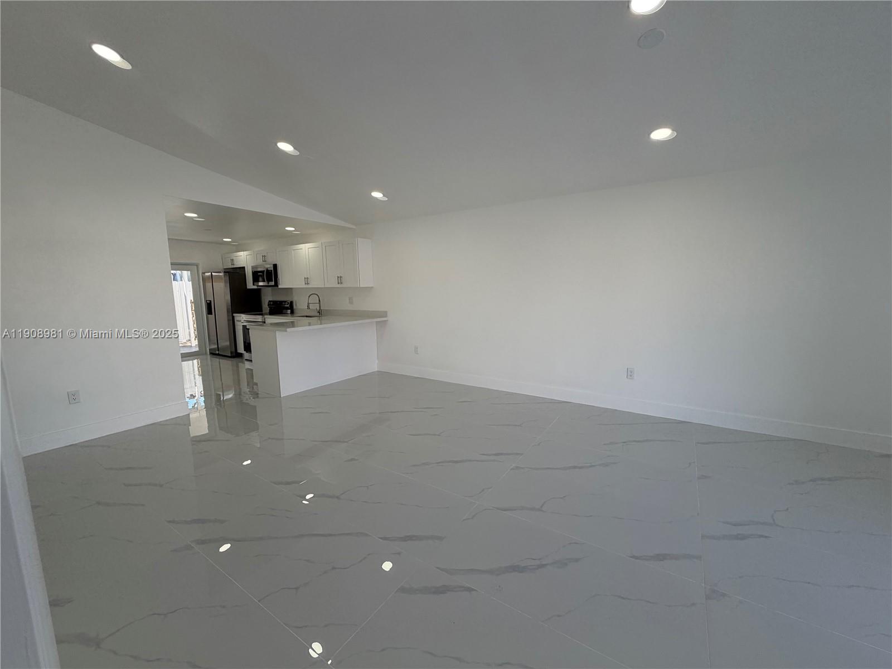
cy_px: 334
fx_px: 361
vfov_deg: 85.7
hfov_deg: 102.1
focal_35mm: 14
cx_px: 446
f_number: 2.2
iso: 50
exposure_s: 1/183
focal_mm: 2.22
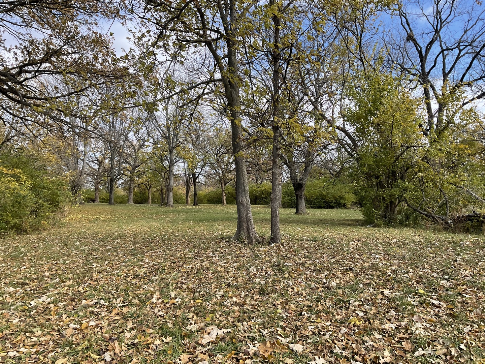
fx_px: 406
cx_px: 242
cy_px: 182
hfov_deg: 61.7
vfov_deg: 48.2
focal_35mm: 29
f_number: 1.8
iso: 16
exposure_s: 1/562
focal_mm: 3
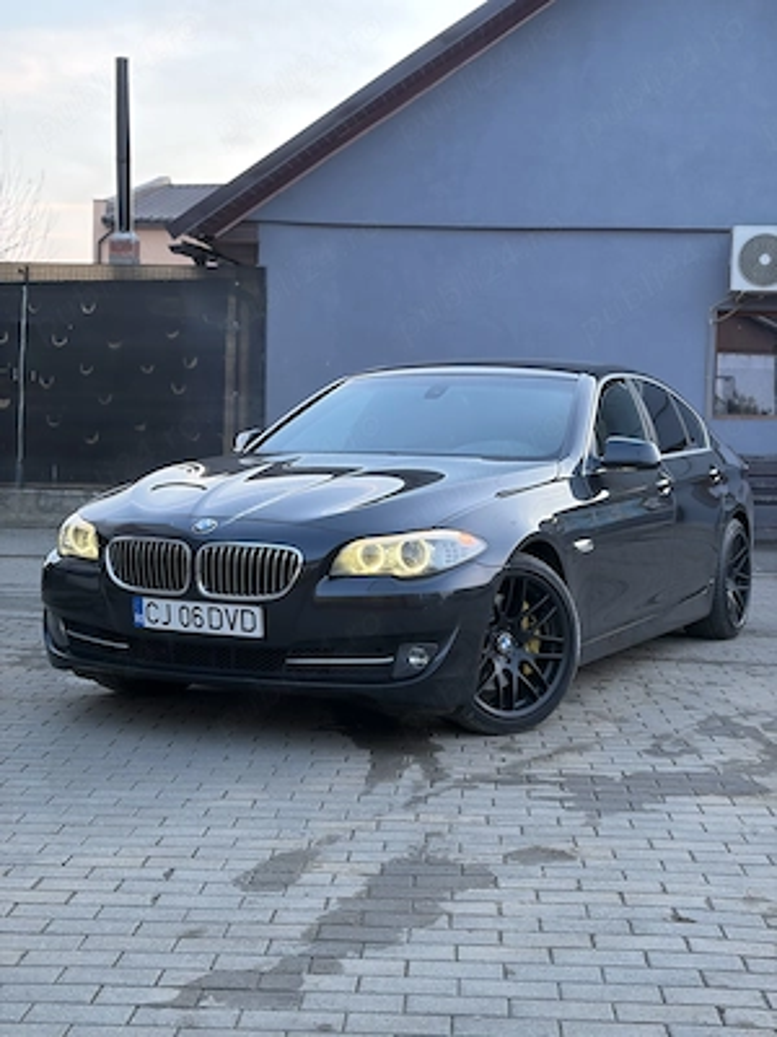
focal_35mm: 52
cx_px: 388
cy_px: 518
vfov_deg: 36.8
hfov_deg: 28.0
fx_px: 1556
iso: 80
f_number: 1.6
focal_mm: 5.96
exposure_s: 1/50
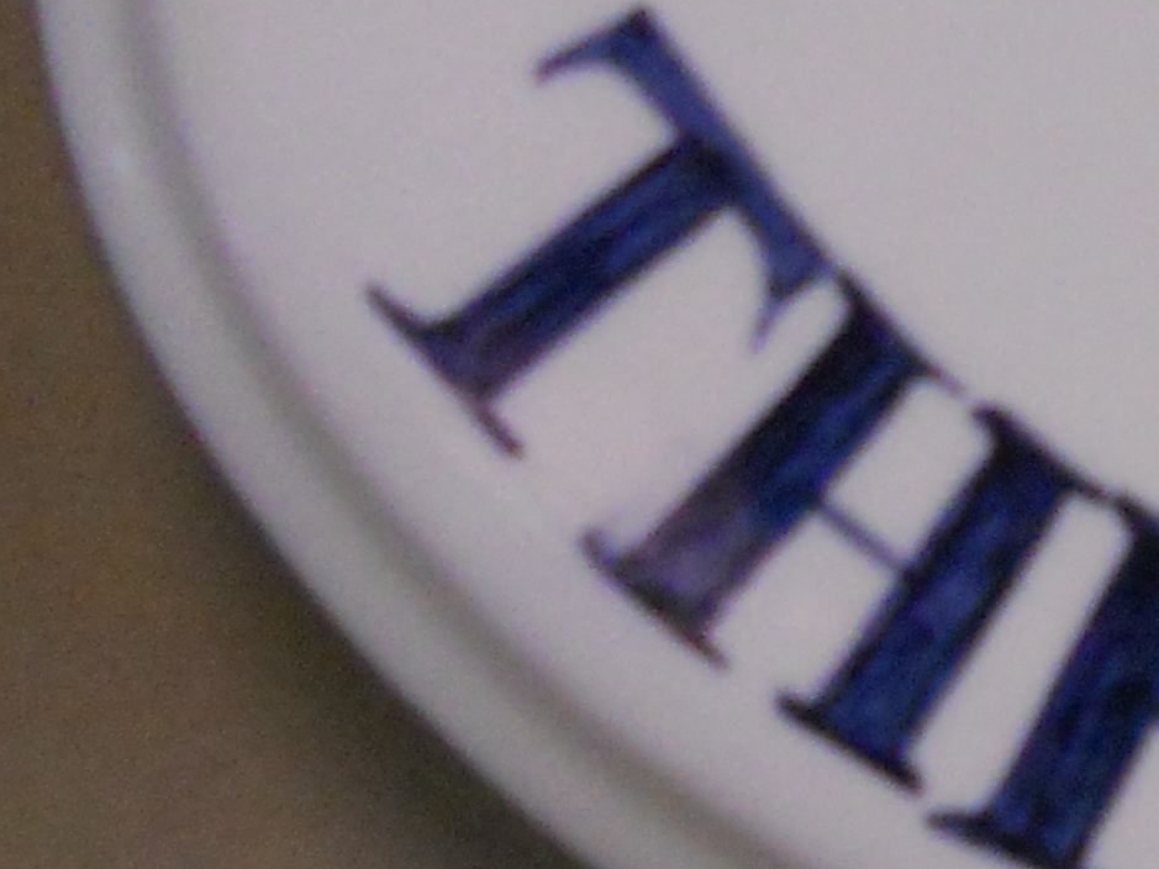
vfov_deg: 12.6
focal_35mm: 115
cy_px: -174
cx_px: 2112
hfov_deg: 14.8
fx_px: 3850
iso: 320
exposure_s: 1/30
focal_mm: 4.9
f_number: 3.2
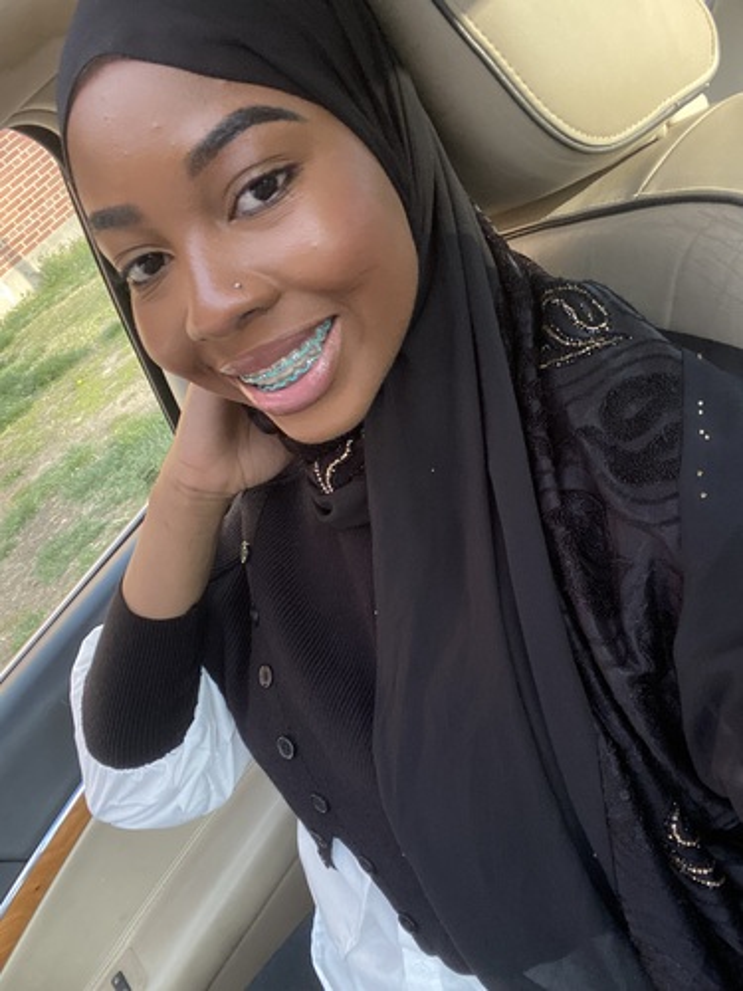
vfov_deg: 60.0
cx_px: 372
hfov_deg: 46.8
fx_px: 859
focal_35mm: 30
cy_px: 496
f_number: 2.2
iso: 200
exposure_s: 1/60
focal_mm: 2.71
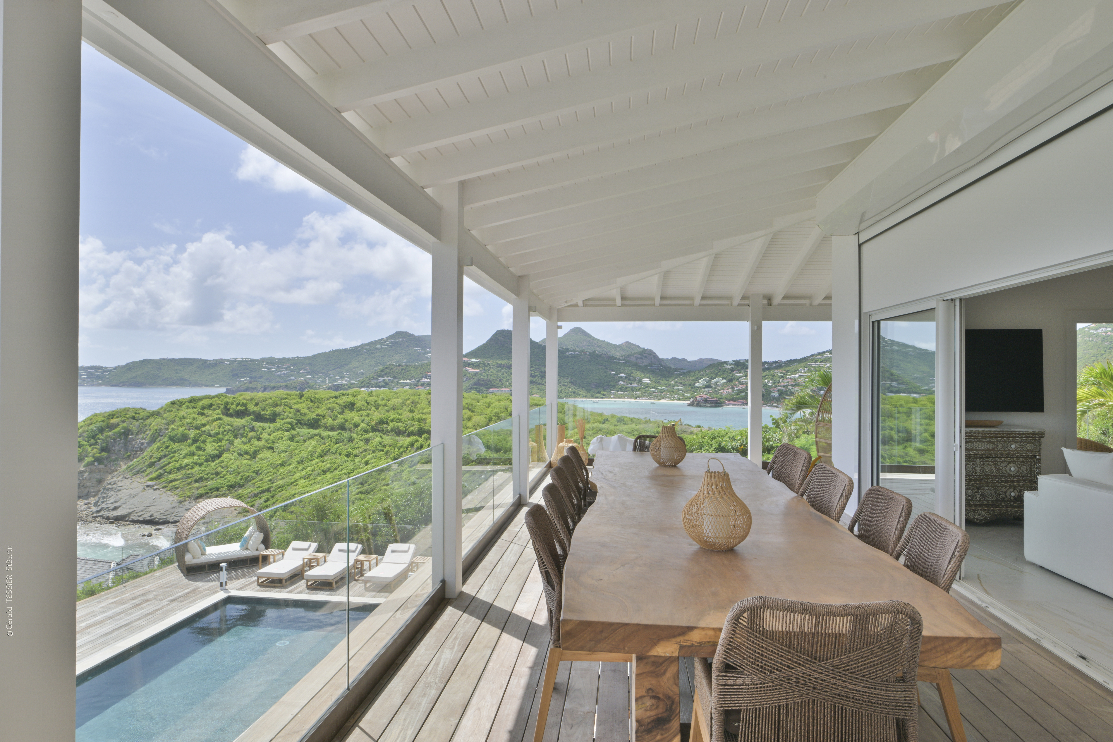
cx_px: 556
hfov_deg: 78.6
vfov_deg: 57.2
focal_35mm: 22
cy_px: 371
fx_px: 680
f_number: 14
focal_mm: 22
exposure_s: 1/50
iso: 64
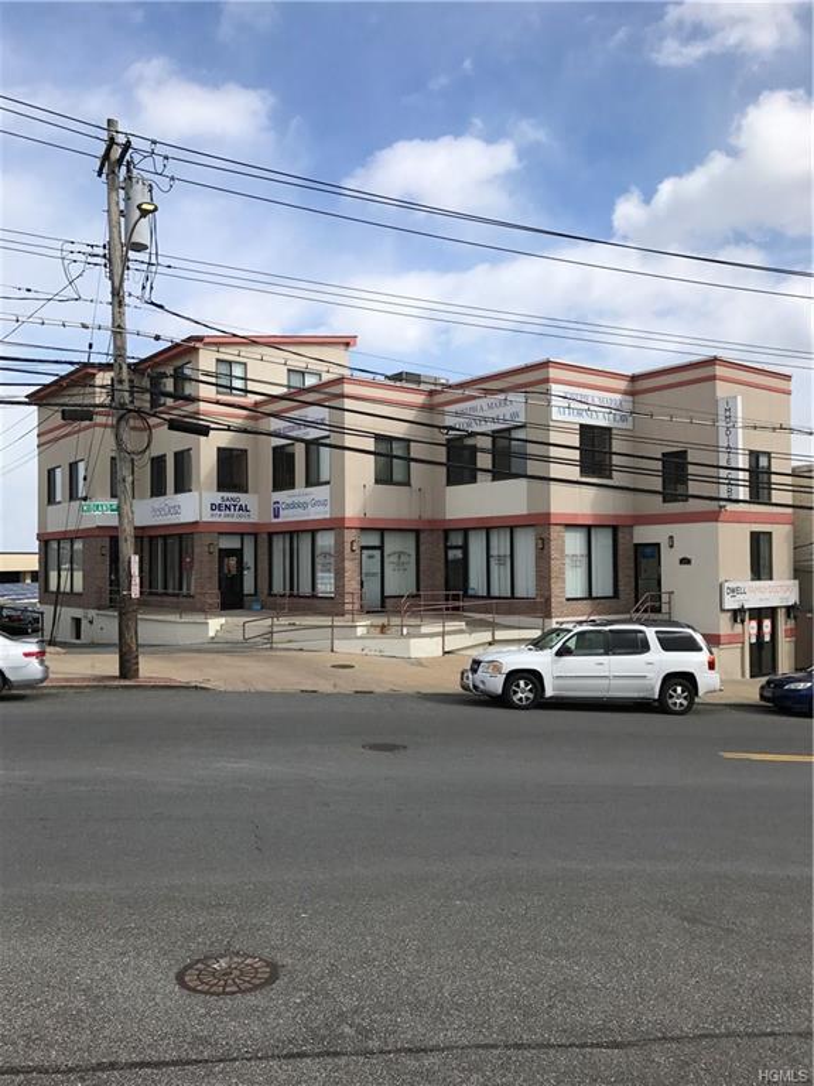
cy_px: 543
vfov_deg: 63.4
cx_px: 407
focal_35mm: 28
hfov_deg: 49.7
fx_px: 878
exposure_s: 1/2817
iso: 20
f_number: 1.8
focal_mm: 3.99
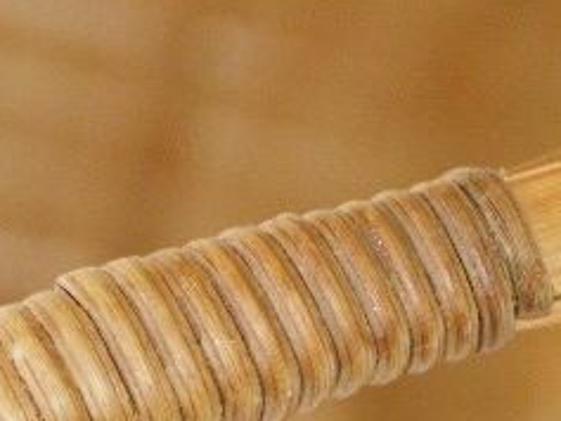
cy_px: 388
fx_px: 8740
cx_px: 201
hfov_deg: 3.7
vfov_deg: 2.8
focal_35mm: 539
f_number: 3.5
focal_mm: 50.69
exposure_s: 1/200
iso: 100
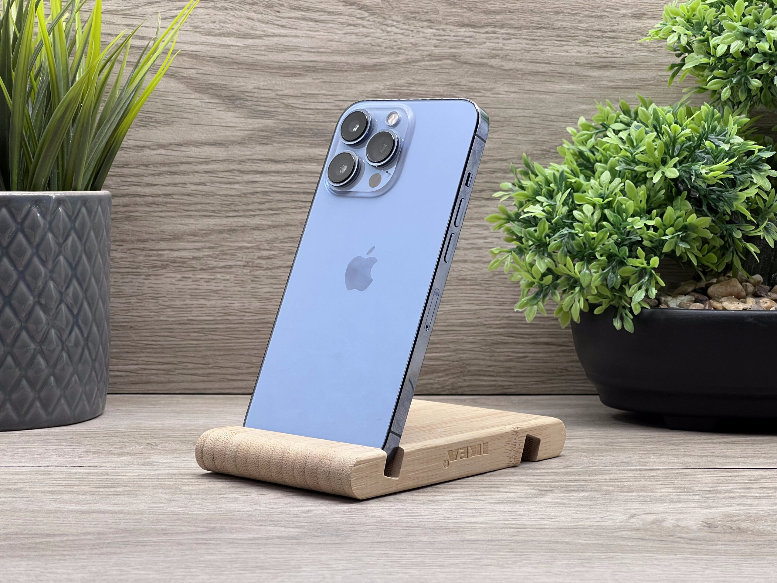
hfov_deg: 25.3
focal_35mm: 77
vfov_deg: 19.1
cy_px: 292
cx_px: 388
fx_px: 1728
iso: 80
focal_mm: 9
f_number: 2.8
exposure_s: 1/100
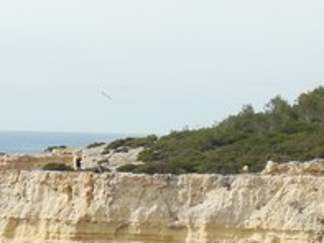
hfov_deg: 9.5
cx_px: -132
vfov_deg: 7.2
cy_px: 389
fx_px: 1901
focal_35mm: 203
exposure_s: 1/1000
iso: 125
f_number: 4
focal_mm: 8.9
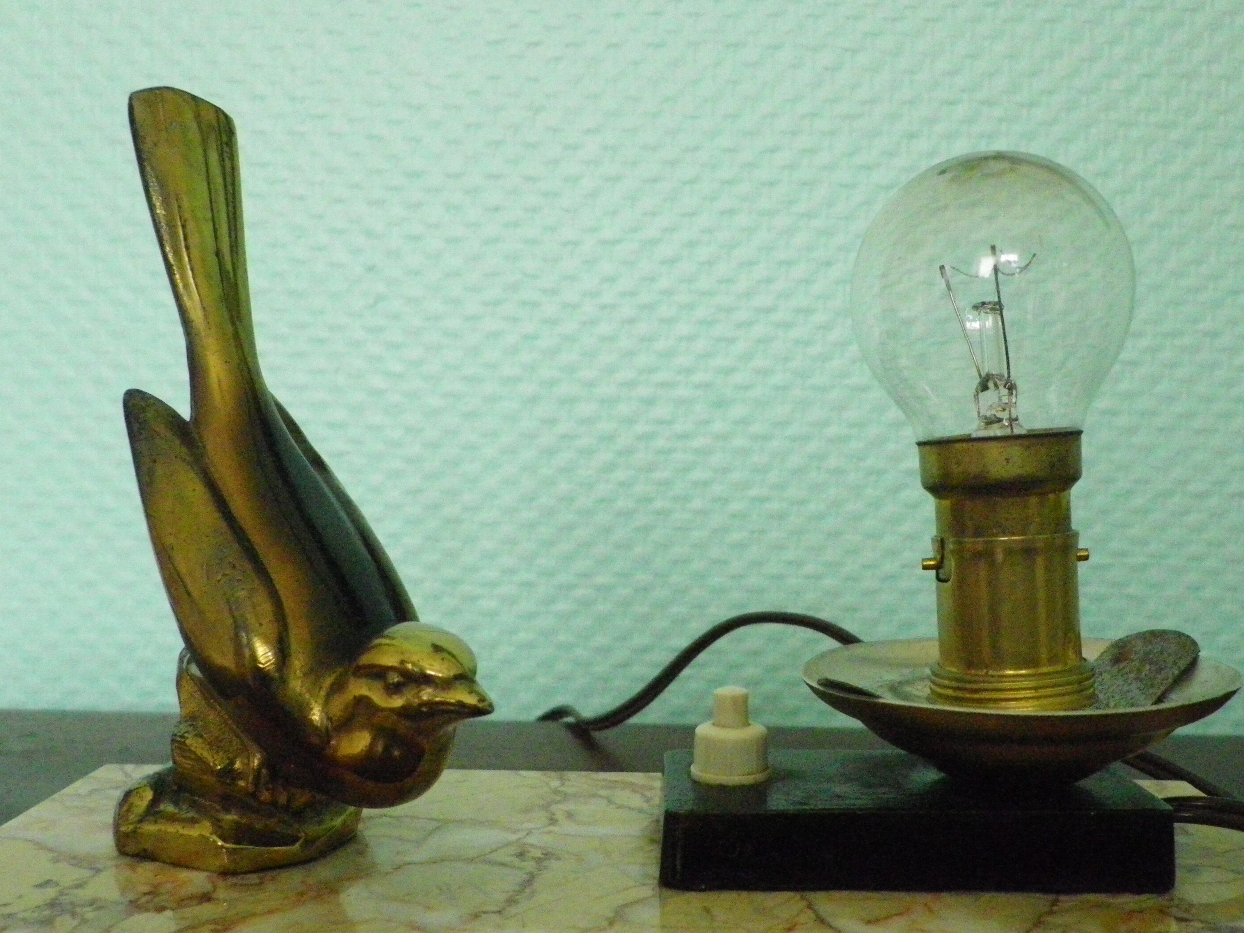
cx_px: 698
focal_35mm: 40
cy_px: 562
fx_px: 1437
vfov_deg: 35.8
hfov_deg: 46.7
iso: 800
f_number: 2.6
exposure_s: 1/50
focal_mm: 4.9
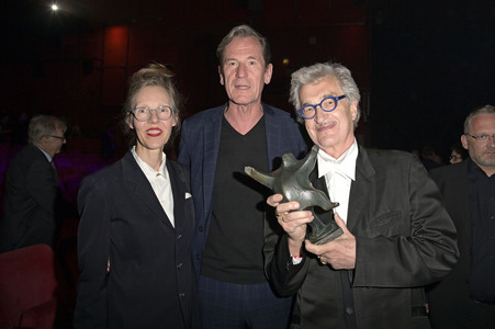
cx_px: 248
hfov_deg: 73.8
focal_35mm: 24
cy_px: 164
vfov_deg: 53.1
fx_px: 330
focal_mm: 24
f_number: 5.6
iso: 800
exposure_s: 1/80
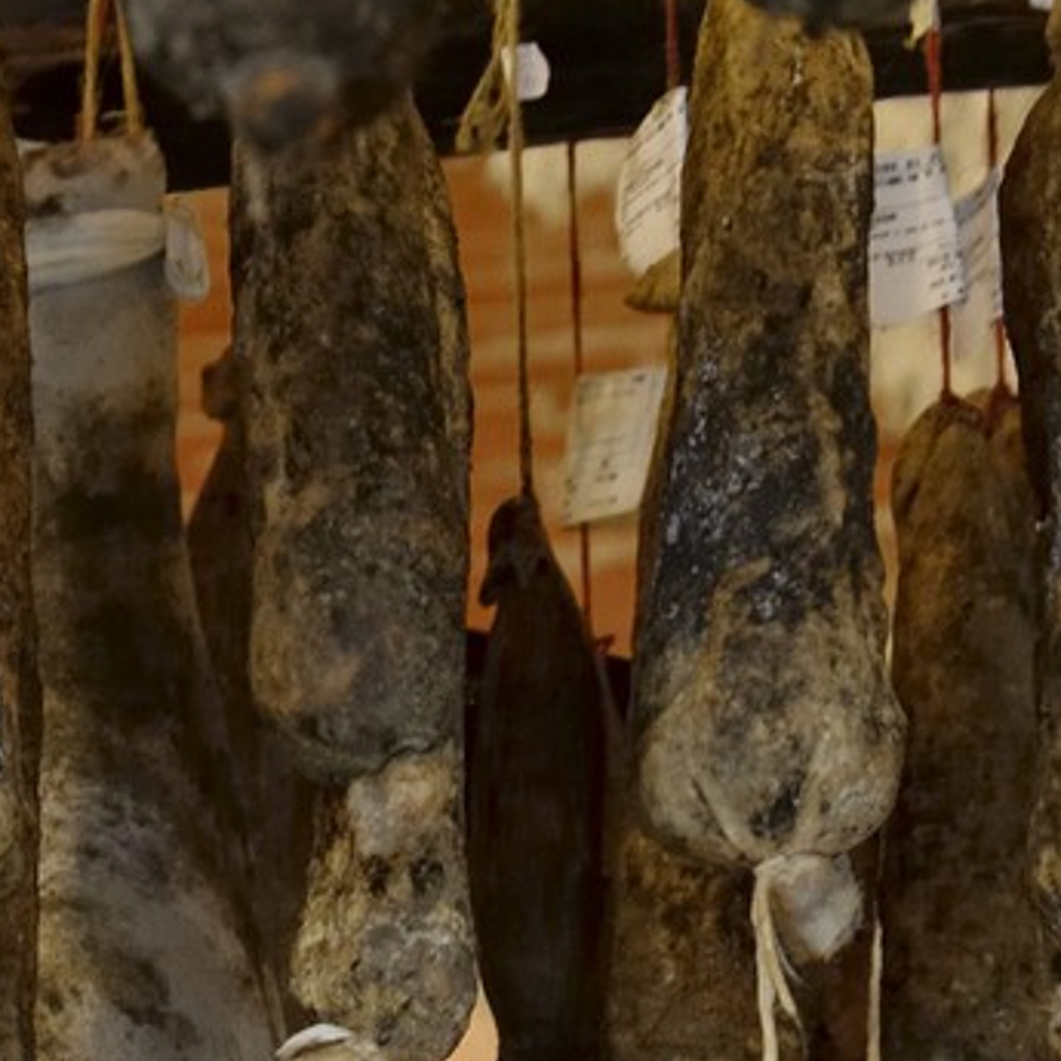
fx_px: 4785
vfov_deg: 11.2
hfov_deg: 12.5
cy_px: 2279
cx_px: -31
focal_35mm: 138
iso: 1600
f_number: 3.5
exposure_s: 1/30
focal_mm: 35
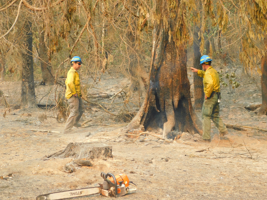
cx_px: 134
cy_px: 100
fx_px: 702
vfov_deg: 16.2
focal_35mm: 91
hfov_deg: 21.5
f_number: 4.5
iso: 125
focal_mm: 16.1
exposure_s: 1/60
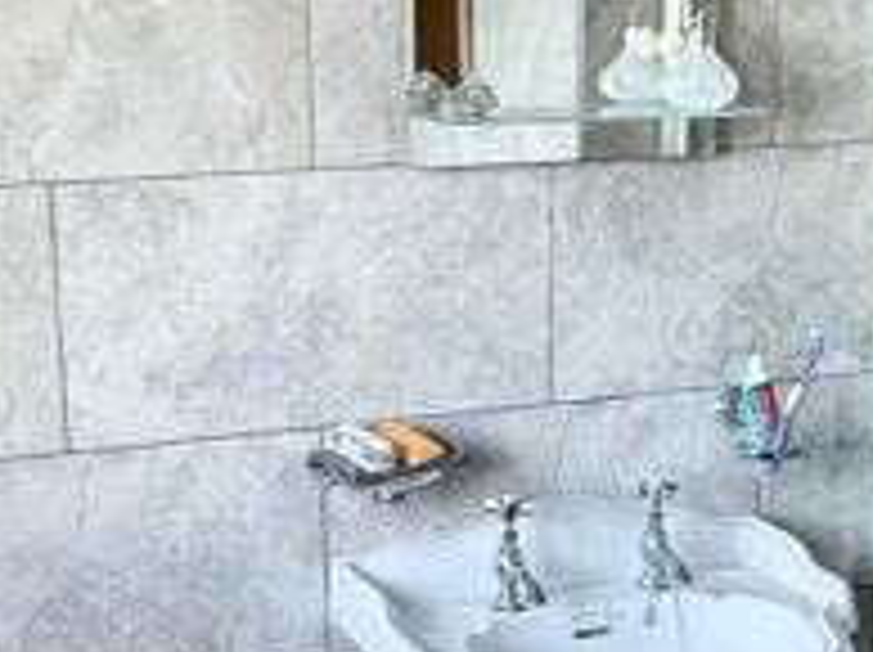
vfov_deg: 19.6
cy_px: 531
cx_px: 428
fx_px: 1864
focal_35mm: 74
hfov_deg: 26.4
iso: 200
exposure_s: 1/100
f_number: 2.2
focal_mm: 2.22
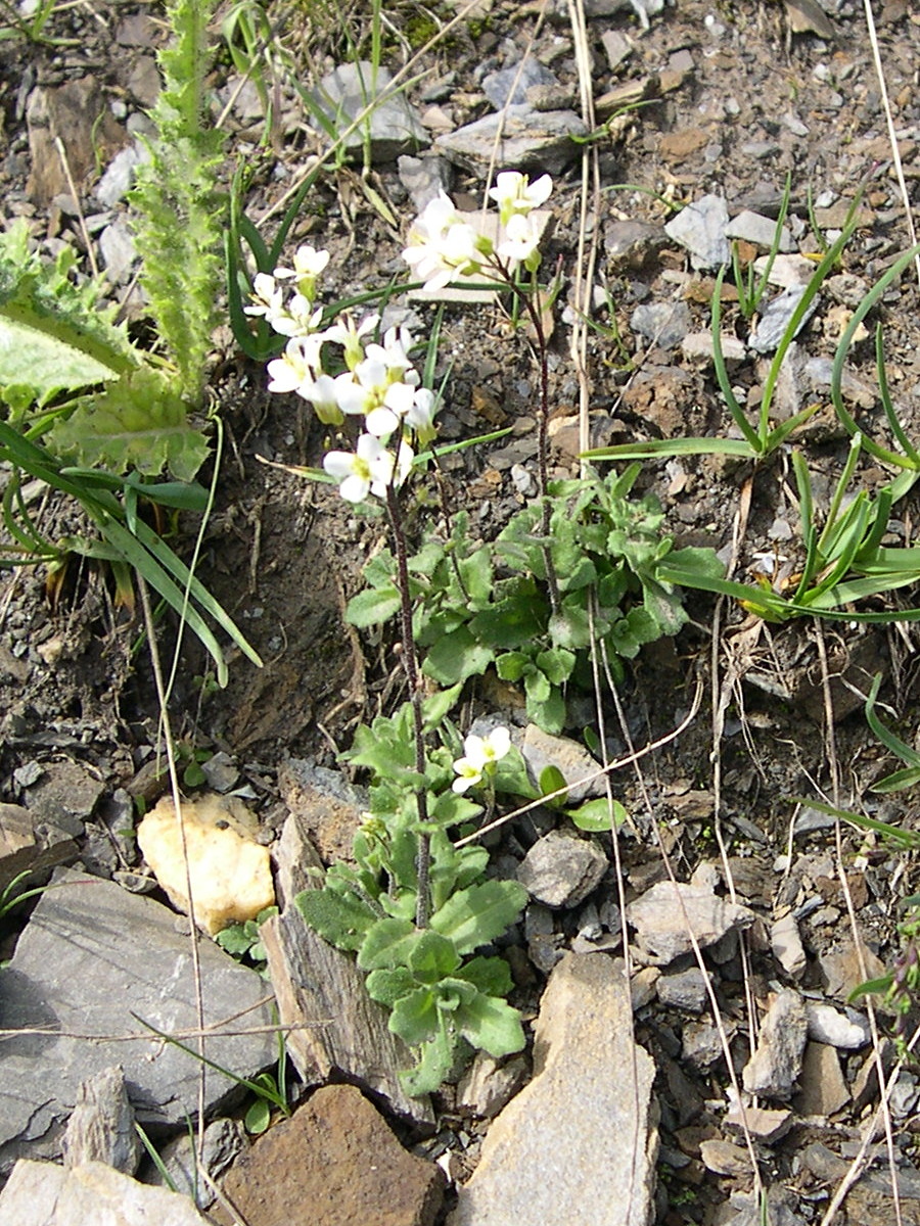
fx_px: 1347
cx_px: 460
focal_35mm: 38
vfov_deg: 49.0
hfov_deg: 37.7
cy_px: 613
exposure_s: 1/626
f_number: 2.8
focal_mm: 8
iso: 100
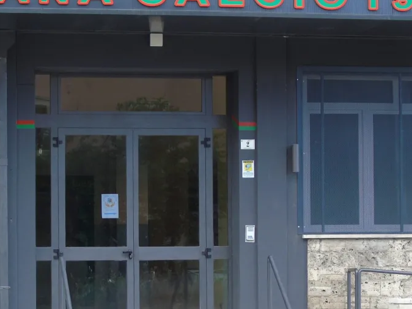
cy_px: 231
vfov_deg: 10.1
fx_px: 1737
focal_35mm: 146
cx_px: 167
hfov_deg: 13.5
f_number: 4.1
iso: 80
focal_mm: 15
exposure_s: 1/50
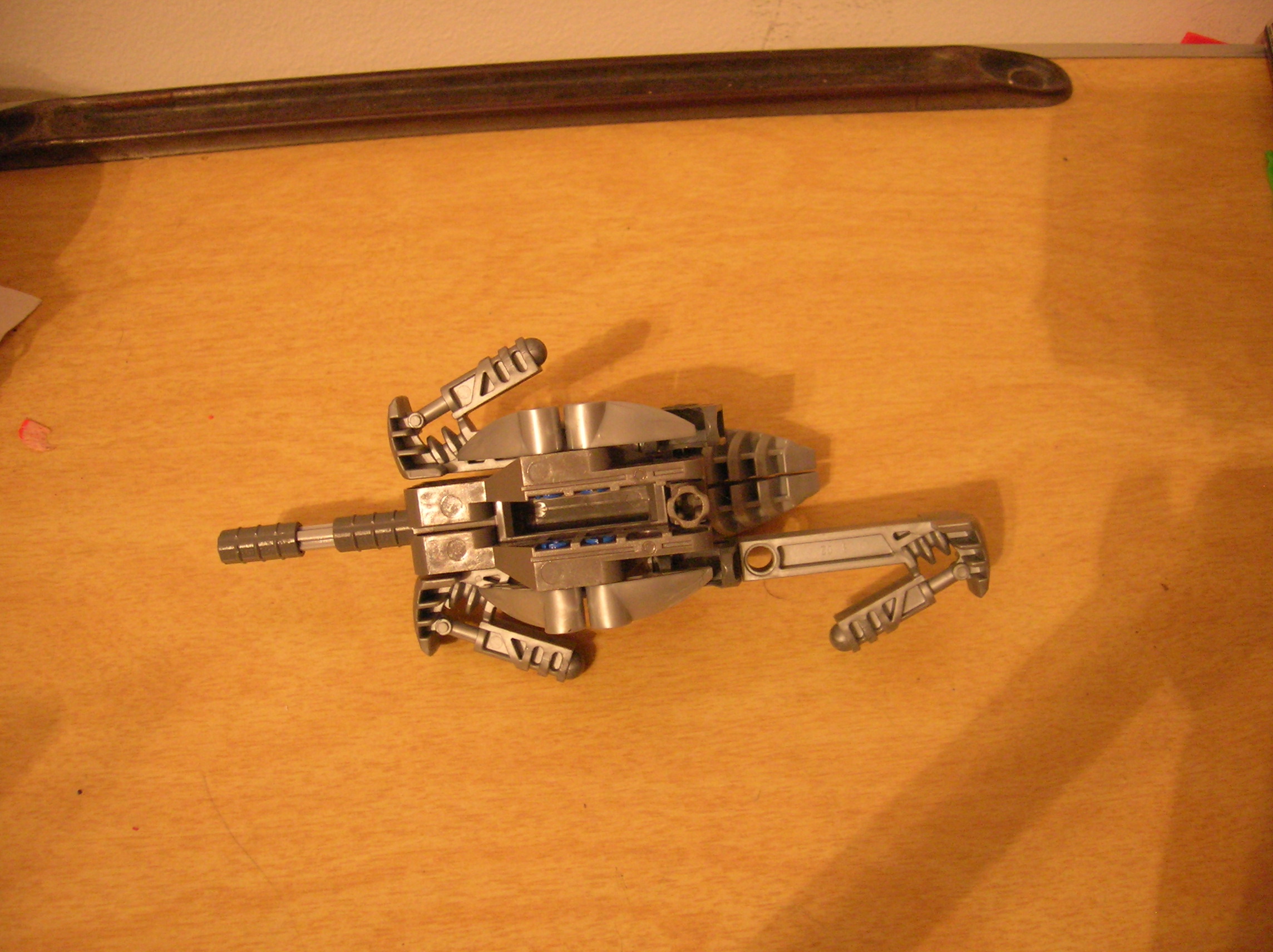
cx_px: 636
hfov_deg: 54.0
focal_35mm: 34
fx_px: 1249
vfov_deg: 41.7
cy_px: 476
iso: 200
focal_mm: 5.7
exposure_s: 1/3.3
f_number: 2.9
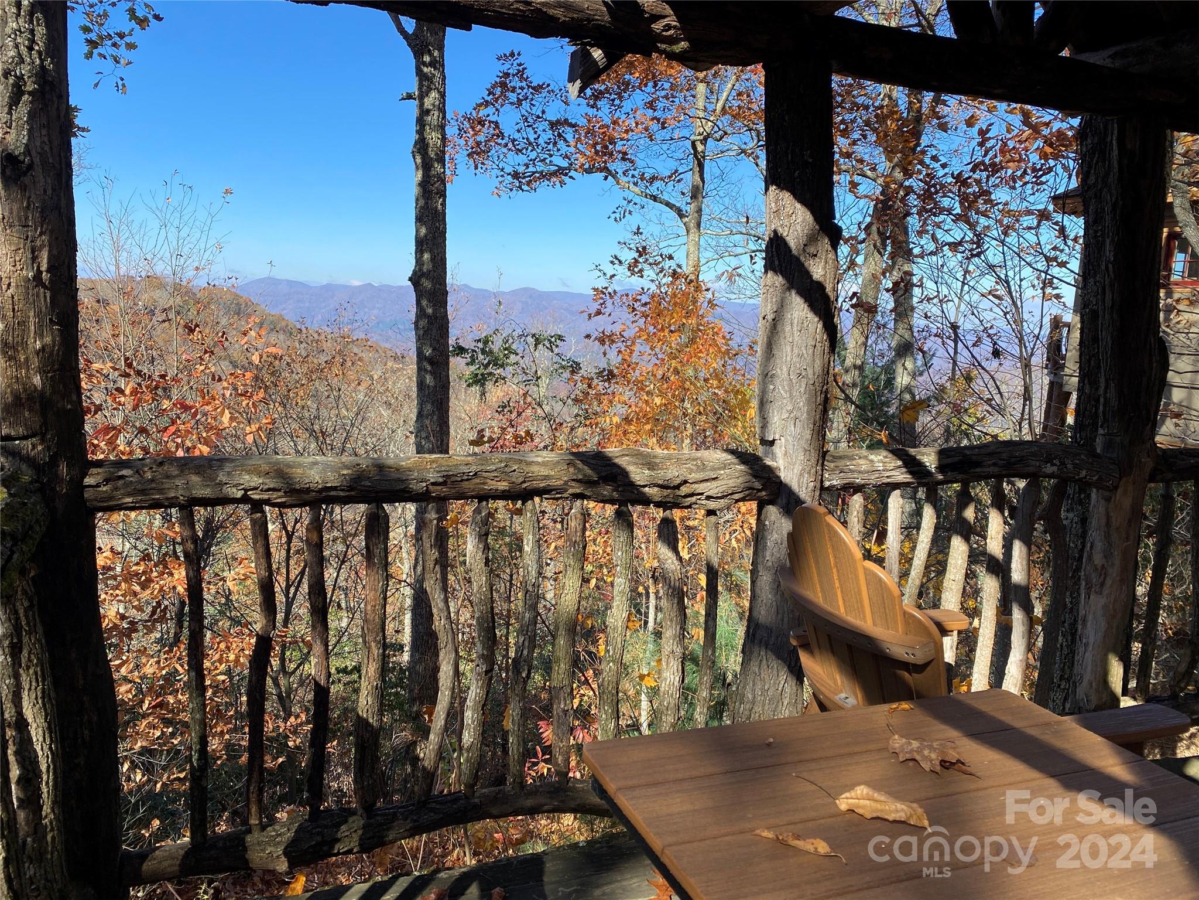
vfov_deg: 53.1
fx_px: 901
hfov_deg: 67.3
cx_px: 600
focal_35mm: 26
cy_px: 450
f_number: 1.8
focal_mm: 4.25
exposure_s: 1/1330
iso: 32
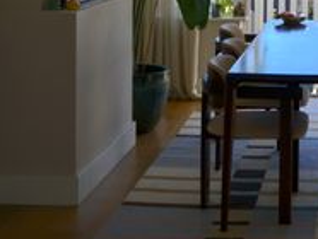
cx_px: 361
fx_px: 855
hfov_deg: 20.0
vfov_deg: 15.1
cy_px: -85
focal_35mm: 93
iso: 100
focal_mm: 20
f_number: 3.8
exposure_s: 1/500
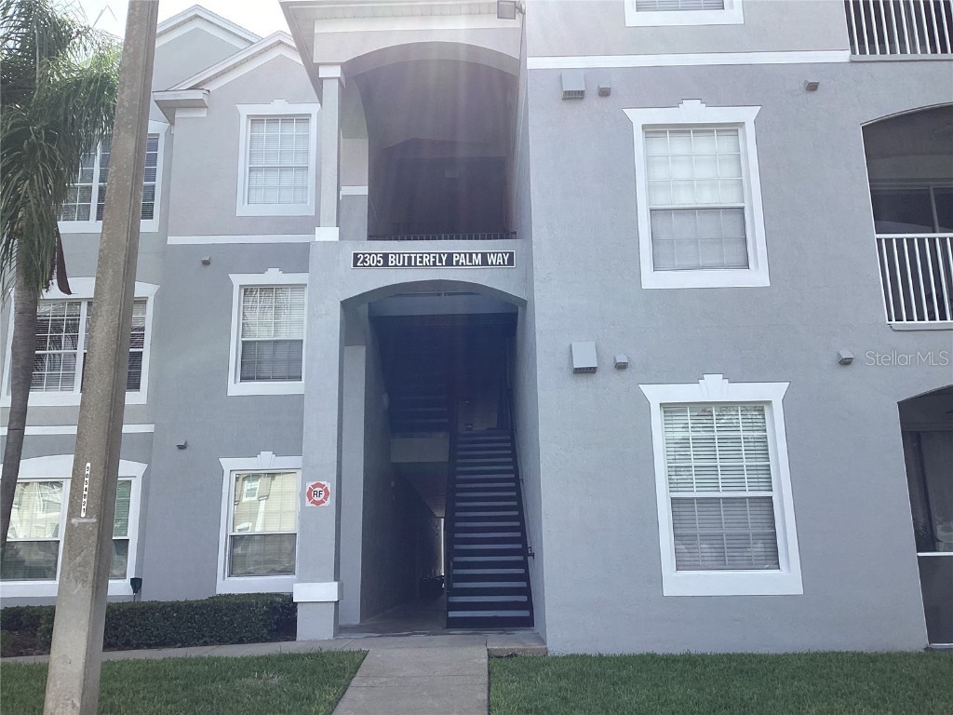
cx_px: 476
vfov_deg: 45.4
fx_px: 853
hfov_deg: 58.4
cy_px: 358
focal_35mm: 31
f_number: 2.4
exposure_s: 1/1058
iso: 25
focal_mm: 3.3
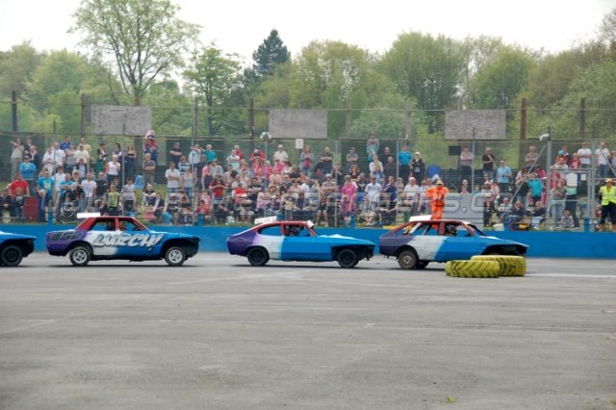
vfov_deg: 11.7
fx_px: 2001
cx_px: 308
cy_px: 205
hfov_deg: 17.5
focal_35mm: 117
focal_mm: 78
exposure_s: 1/640
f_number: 5.6
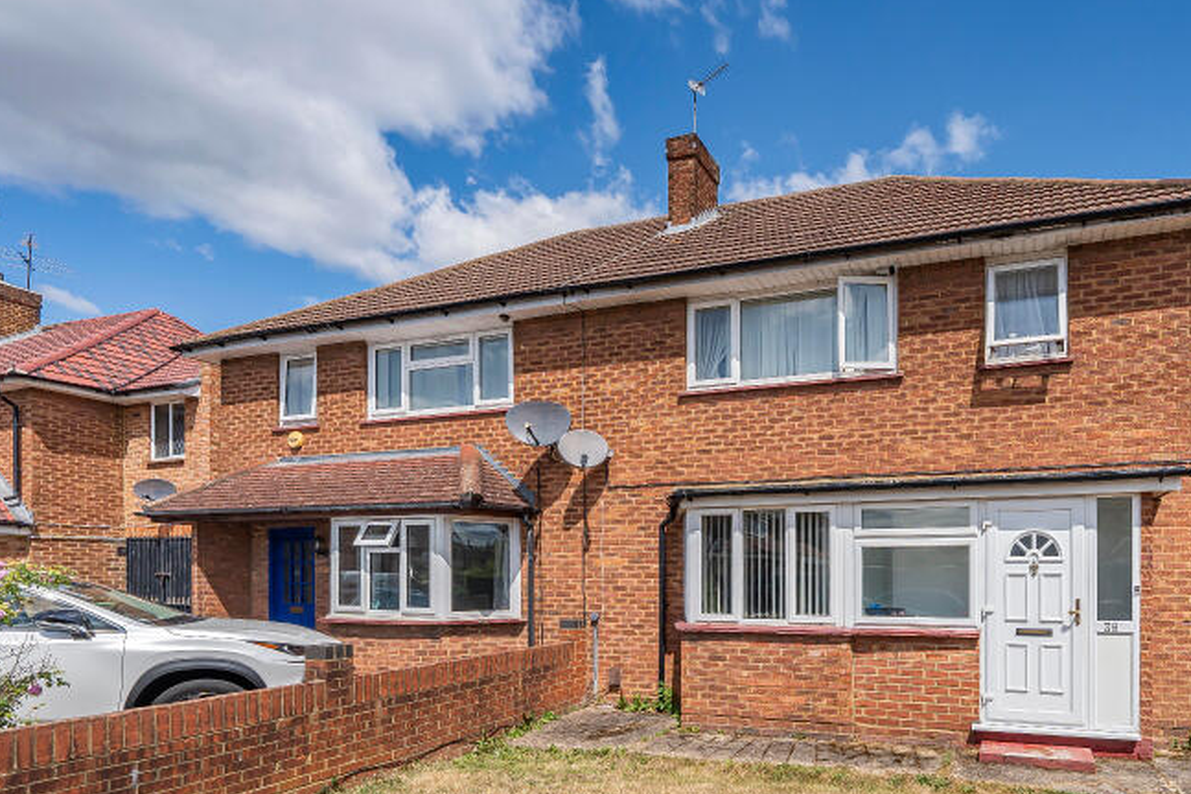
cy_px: 622
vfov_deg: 60.0
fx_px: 628
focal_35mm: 19
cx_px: 832
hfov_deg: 82.7
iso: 320
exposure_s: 1/1000
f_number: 9
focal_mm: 12
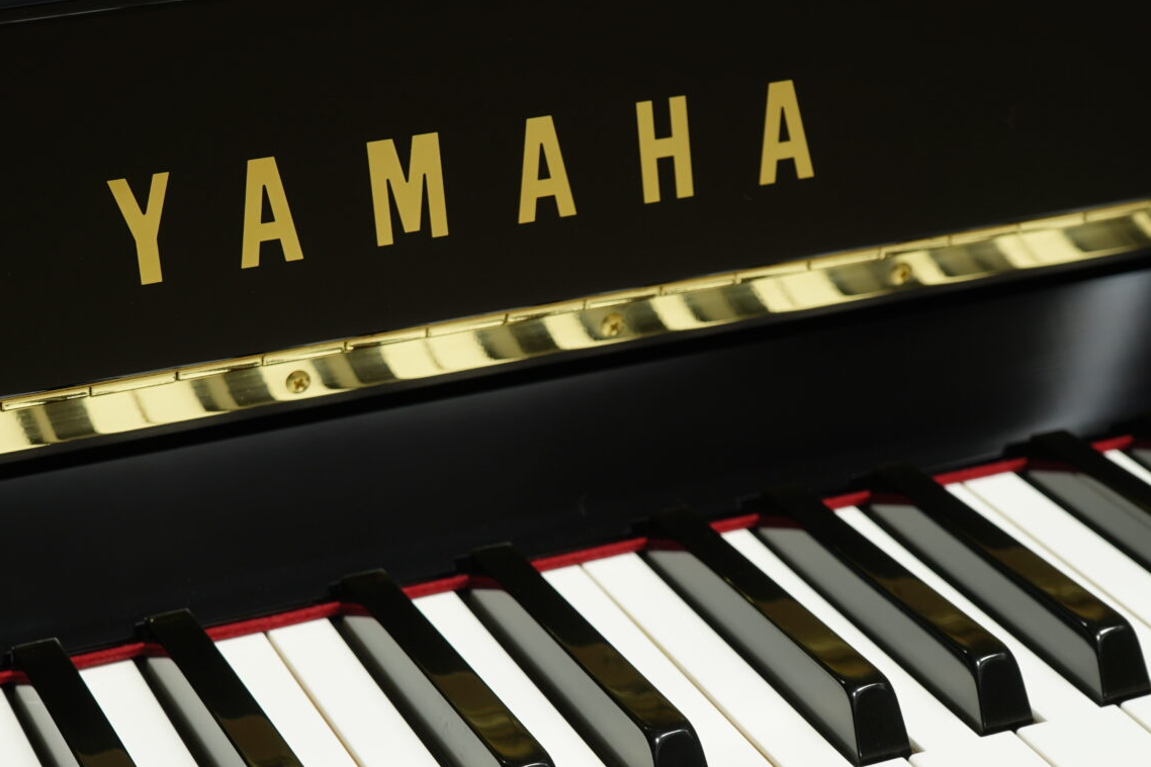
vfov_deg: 16.8
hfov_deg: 25.1
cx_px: 562
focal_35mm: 81
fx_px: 2590
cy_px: 553
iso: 160
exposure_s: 1/6
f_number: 7.1
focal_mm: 48
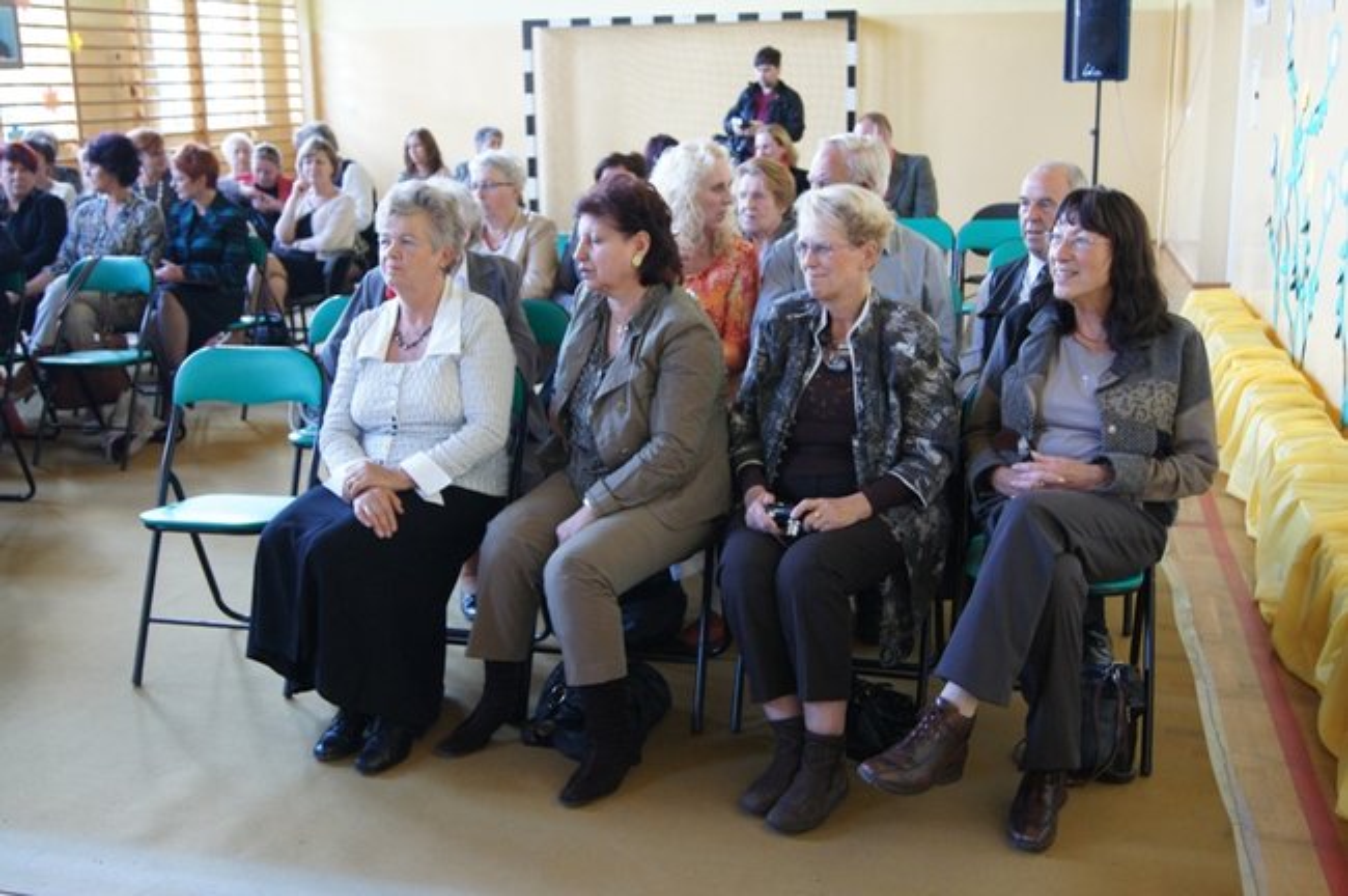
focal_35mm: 36
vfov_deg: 36.8
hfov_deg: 53.2
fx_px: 1347
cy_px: 448
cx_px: 674
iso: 1600
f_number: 4
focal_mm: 24
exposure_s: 1/40
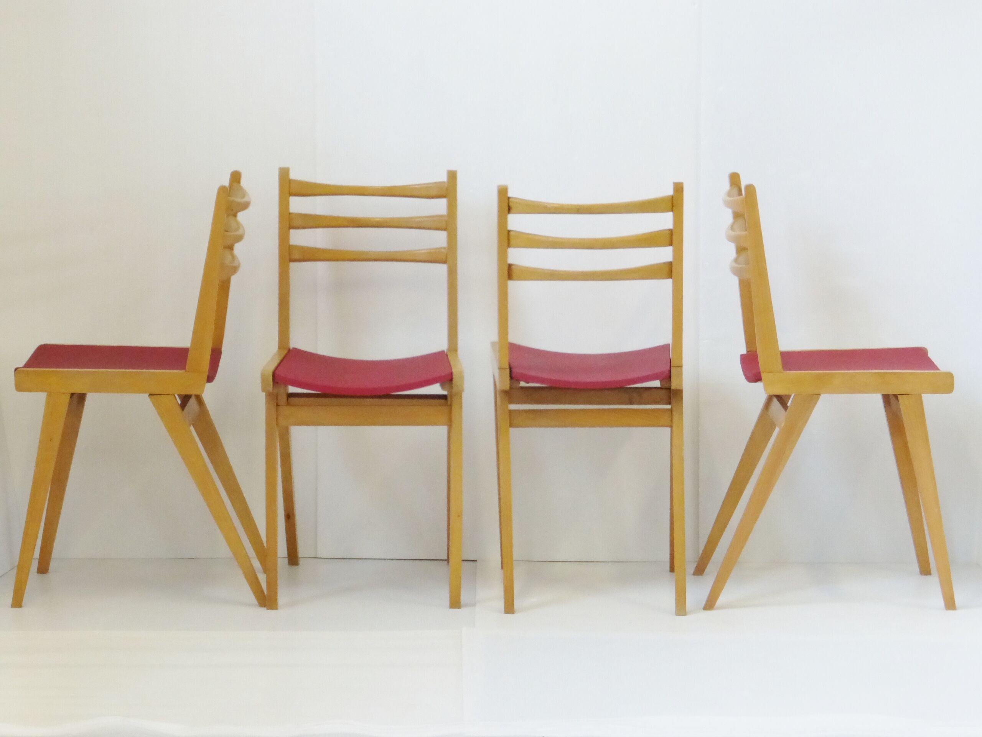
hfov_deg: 15.5
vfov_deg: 11.7
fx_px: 3603
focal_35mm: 127
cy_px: 368
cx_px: 491
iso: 400
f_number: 5.3
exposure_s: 1/40
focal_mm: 20.6
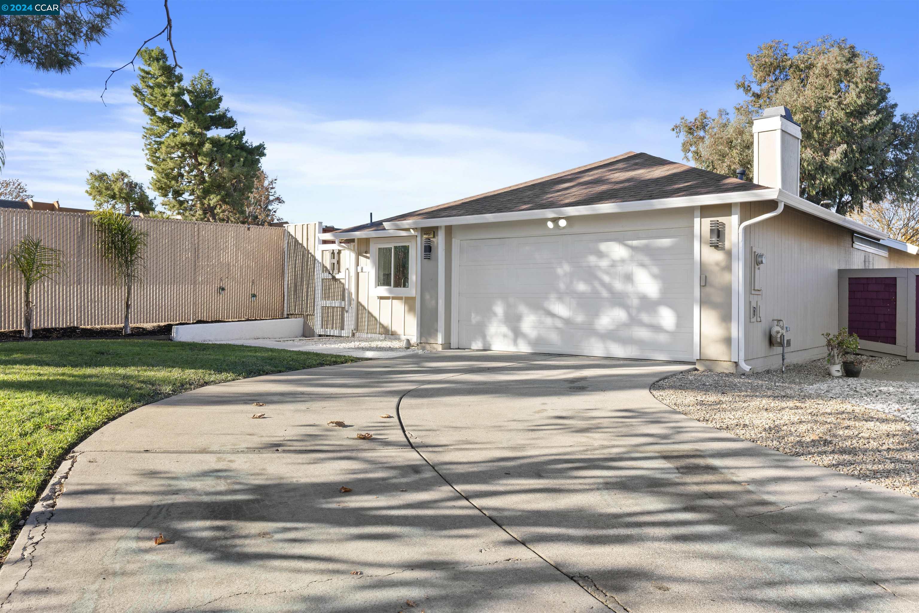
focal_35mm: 29
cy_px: 306
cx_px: 460
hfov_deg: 63.7
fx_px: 740
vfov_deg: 45.0
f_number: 8
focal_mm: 29
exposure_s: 1/125
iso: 200
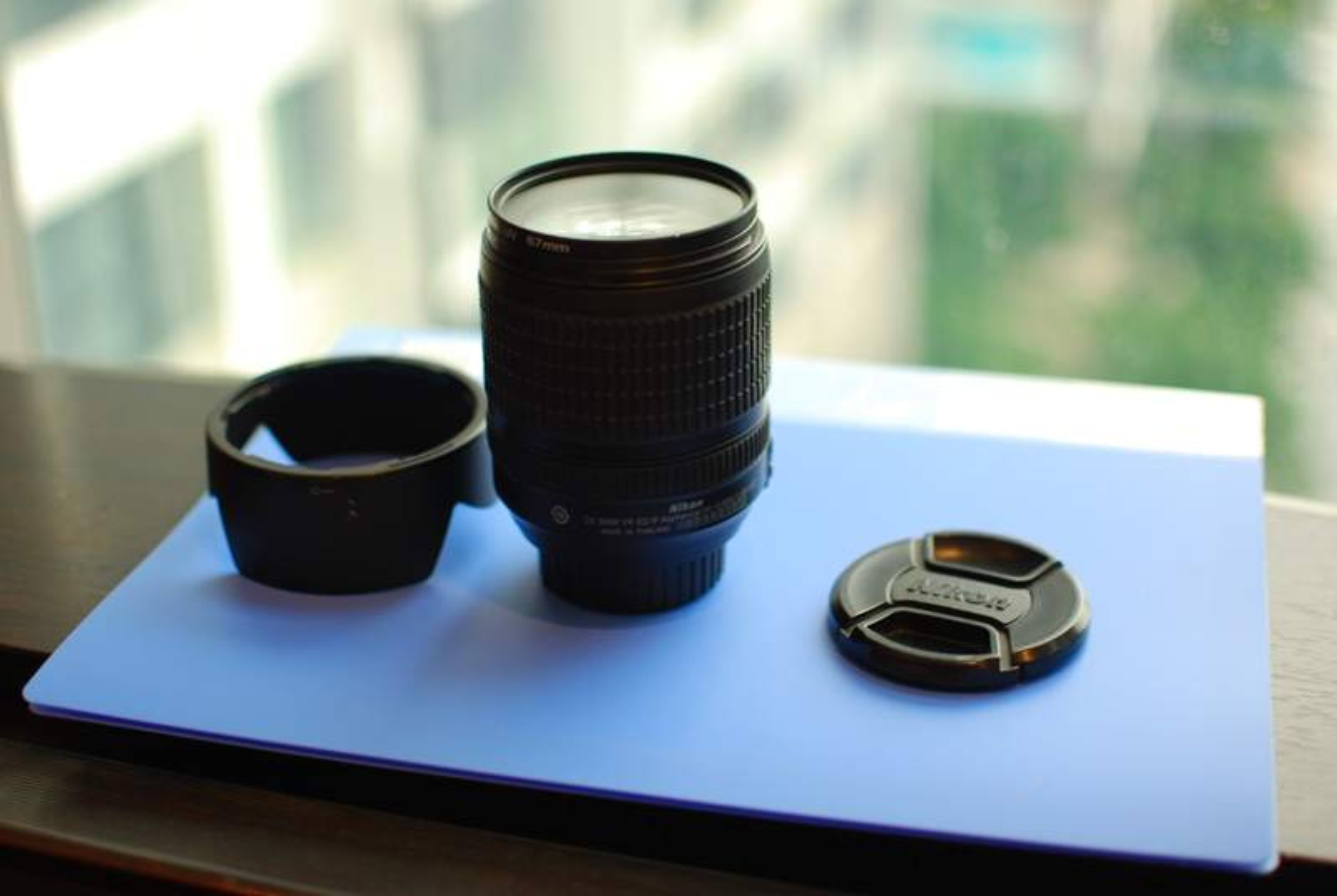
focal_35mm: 52
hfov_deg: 37.8
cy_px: 448
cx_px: 668
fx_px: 1953
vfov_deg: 25.8
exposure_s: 1/100
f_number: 1.8
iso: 125
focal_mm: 35
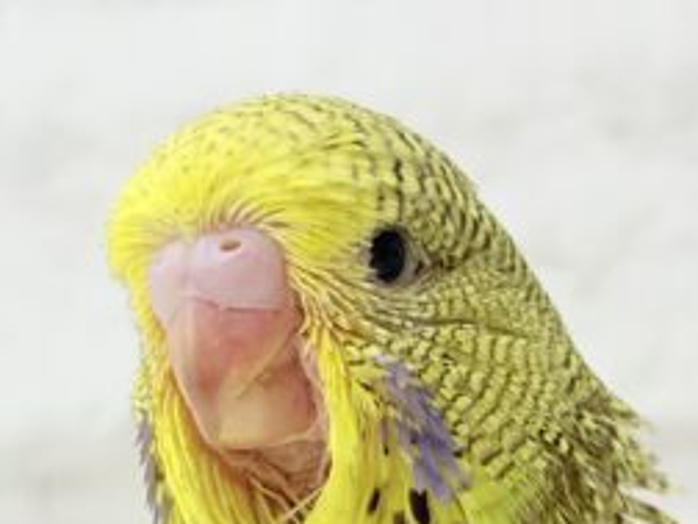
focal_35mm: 132
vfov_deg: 11.1
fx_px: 2662
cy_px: 577
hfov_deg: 14.9
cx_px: 307
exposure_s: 1/100
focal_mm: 5.96
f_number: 1.6
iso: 80
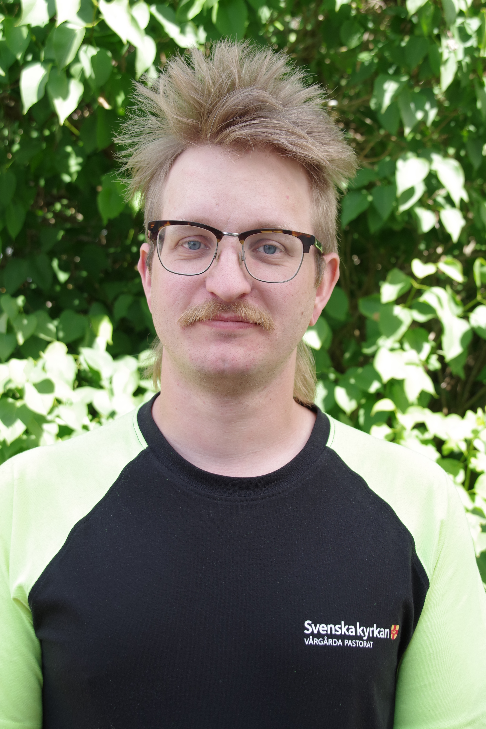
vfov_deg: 38.9
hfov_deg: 26.5
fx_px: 1033
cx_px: 243
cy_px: 364
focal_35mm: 51
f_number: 6.3
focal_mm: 34
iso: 100
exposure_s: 1/60
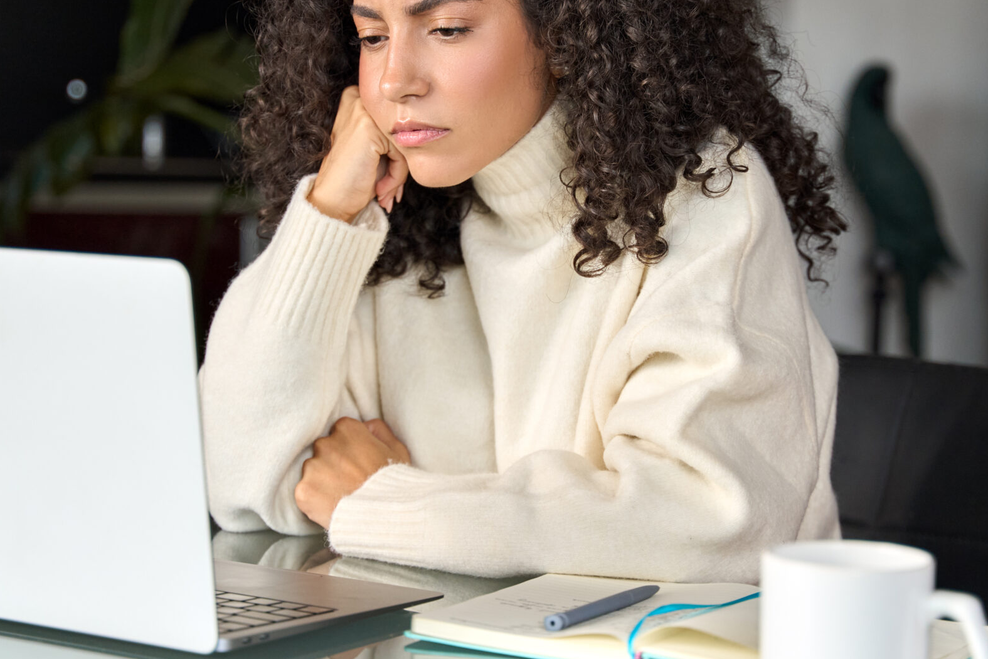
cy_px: 248
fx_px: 2497
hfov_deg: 22.4
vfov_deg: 15.0
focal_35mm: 91
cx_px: 529
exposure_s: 1/320
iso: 800
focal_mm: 56
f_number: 2.8
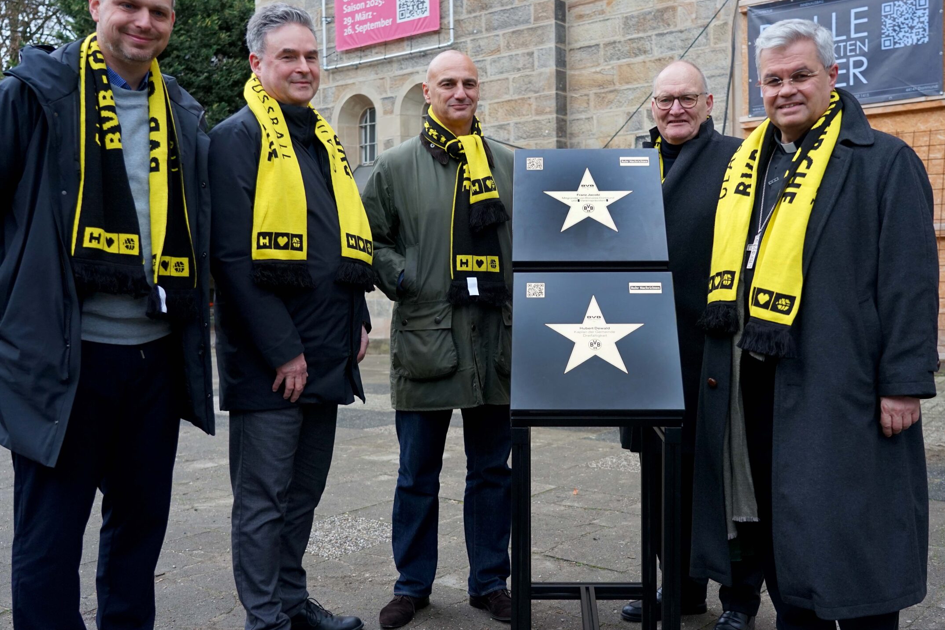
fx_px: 971
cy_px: 283
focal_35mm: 37
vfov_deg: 35.9
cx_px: 521
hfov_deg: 51.8
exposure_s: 1/160
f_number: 4
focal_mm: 31
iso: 800
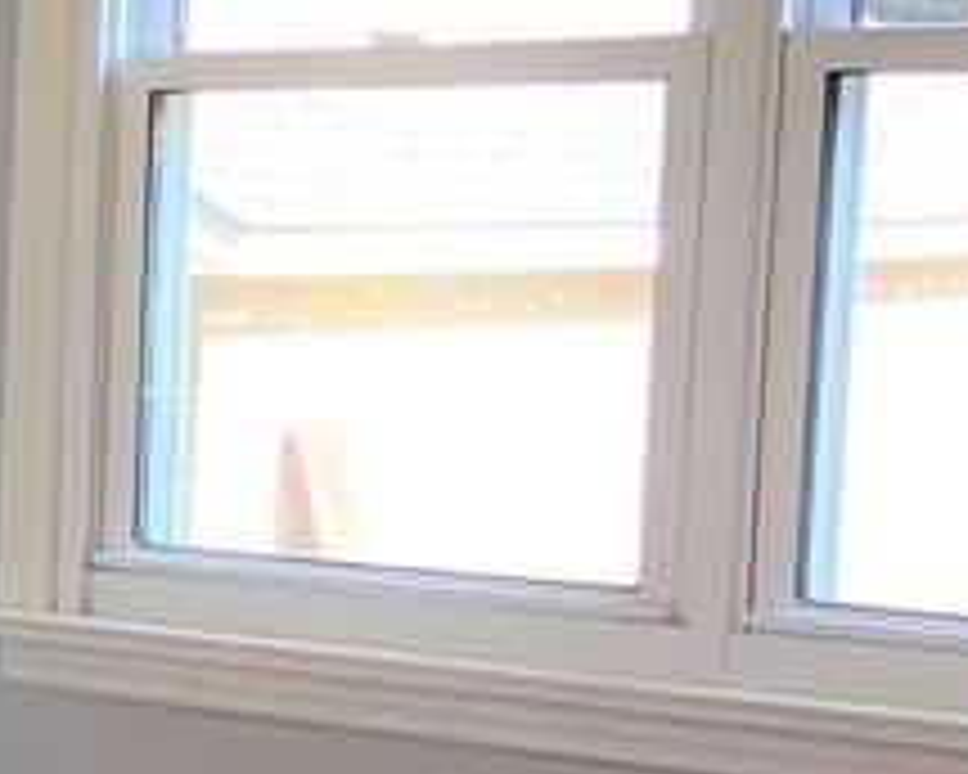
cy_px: 634
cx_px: -1130
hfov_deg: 13.1
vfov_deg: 12.7
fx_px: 3467
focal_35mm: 121
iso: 80
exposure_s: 1/120
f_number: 1.8
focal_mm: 4.25
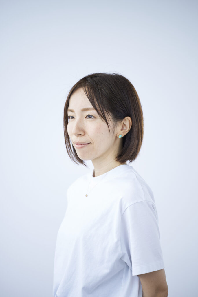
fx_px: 1466
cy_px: 148
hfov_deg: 7.7
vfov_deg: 11.5
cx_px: 99
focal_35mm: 178
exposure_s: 1/125
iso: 500
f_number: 2.8
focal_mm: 178
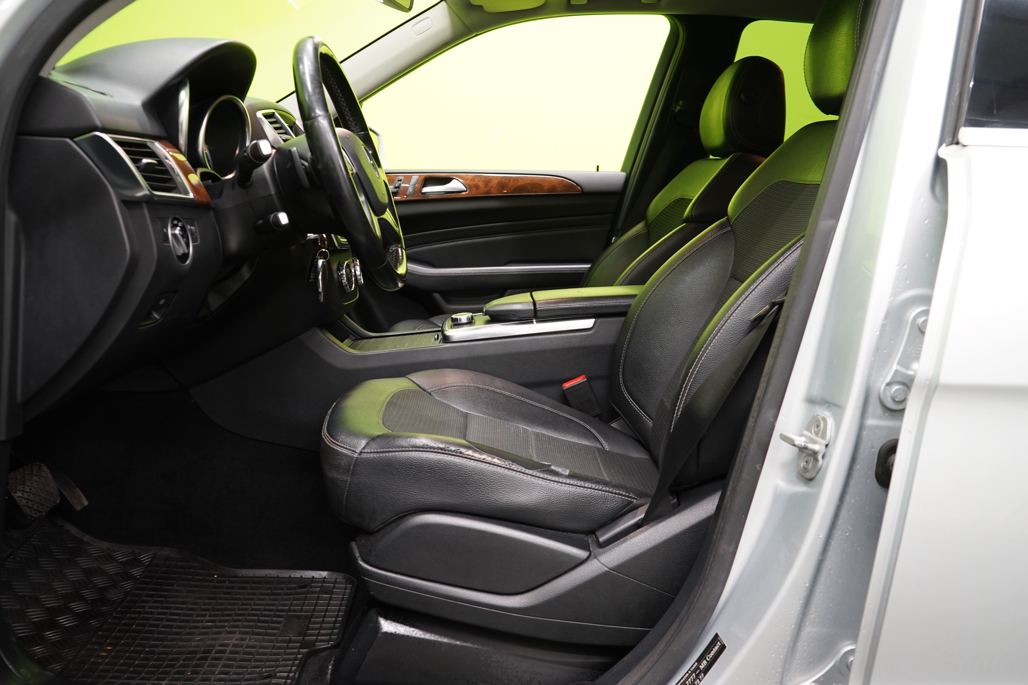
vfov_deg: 42.3
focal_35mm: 31
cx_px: 514
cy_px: 342
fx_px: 885
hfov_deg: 60.3
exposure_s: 1/20
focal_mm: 31
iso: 1250
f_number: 5.6
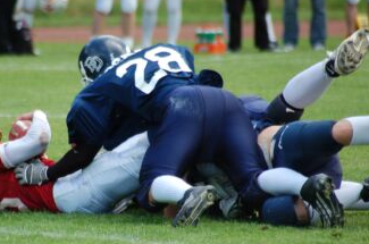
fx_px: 5767
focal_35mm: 564
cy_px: 160
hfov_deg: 3.7
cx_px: 124
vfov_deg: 2.4
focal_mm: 270
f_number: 5.6
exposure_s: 1/500
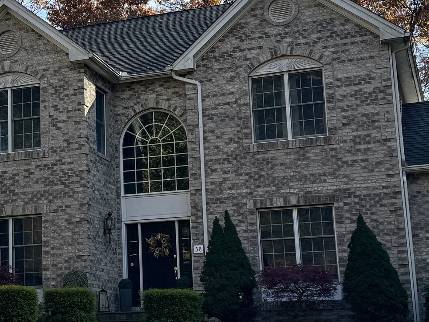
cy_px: 157
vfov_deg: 19.6
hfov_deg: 25.5
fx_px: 929
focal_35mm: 75
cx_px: 83
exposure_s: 1/2174
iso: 80
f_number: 1.78
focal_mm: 6.76
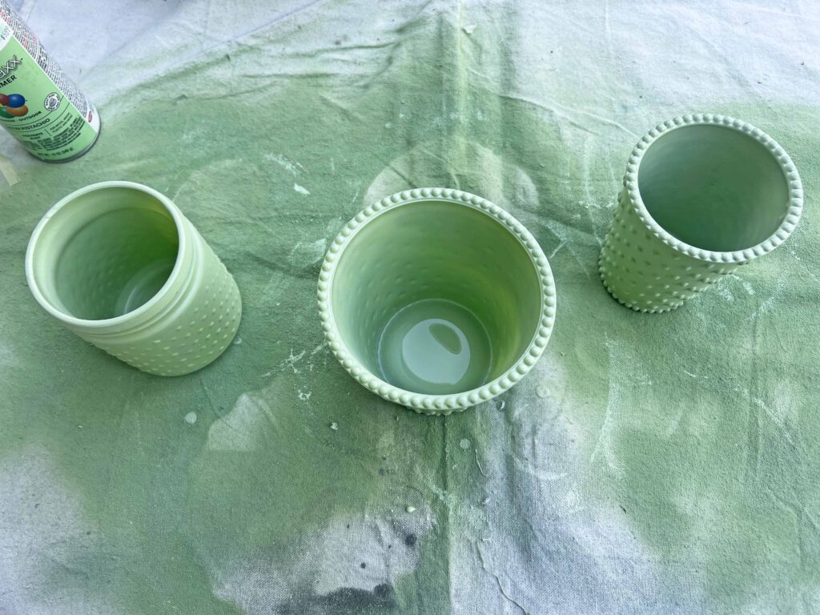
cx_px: 410
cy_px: 308
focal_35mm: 26
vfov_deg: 53.1
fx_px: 616
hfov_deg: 67.3
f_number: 1.5
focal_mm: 5.7
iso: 32
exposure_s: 1/130
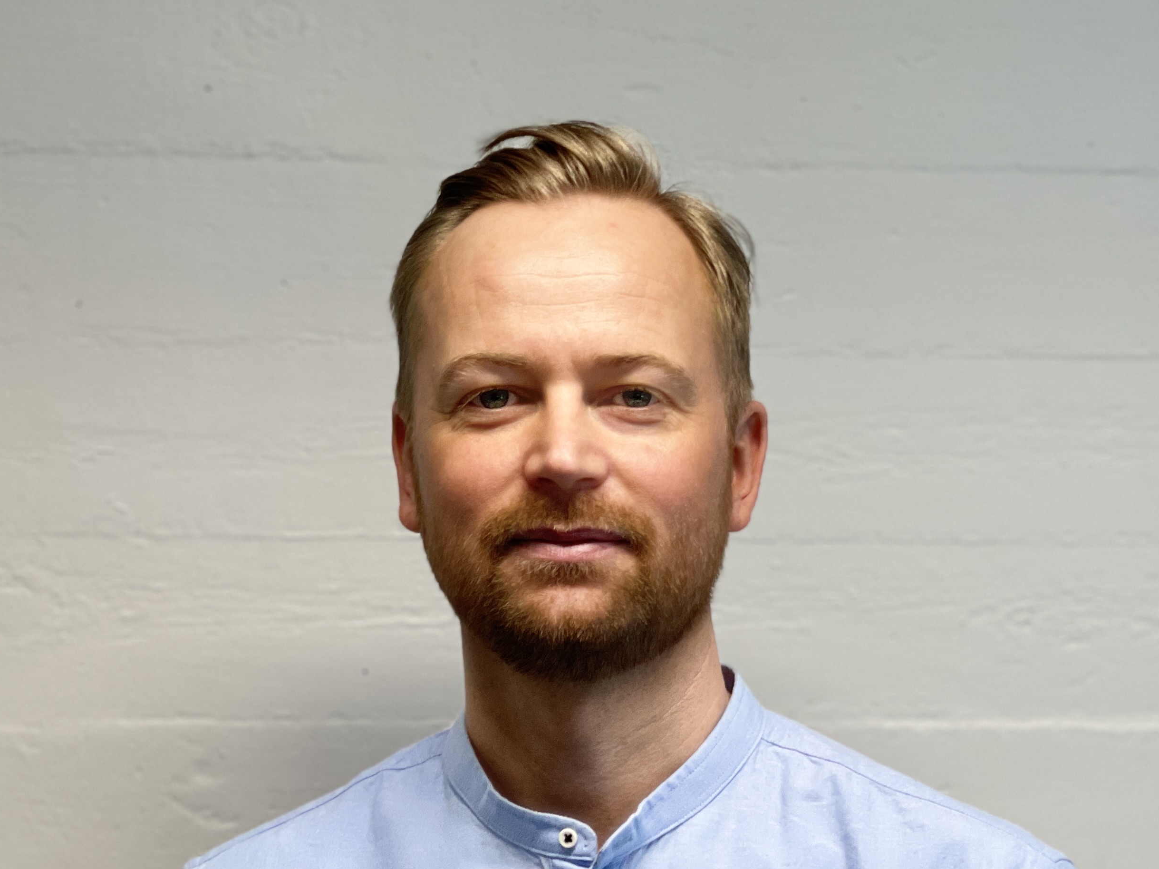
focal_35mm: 86
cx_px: 648
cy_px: 647
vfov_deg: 17.1
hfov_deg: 22.7
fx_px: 2879
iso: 100
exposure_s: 1/100
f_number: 2
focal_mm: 6
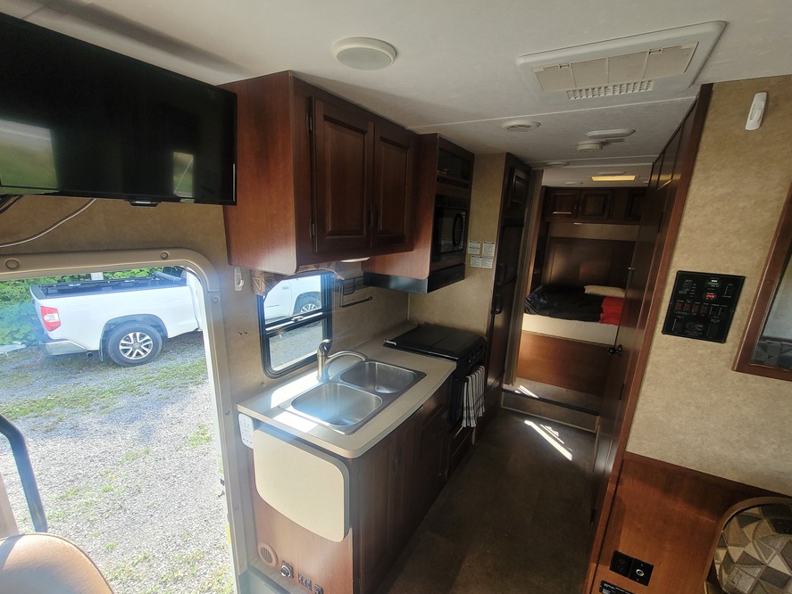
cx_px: 399
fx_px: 343
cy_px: 319
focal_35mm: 15
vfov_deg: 81.6
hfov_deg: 98.1
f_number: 2.2
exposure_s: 1/120
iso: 64
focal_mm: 1.74
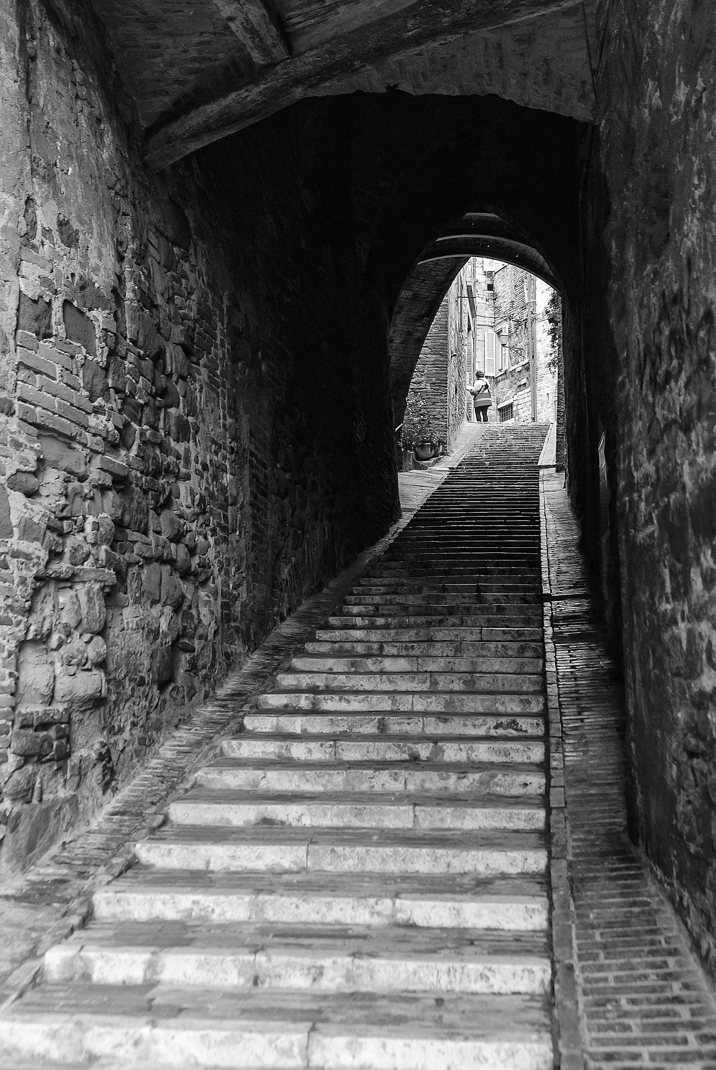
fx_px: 1250
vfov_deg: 46.4
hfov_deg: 32.0
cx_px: 358
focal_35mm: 42
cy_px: 535
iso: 400
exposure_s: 1/50
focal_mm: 28
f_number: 3.5
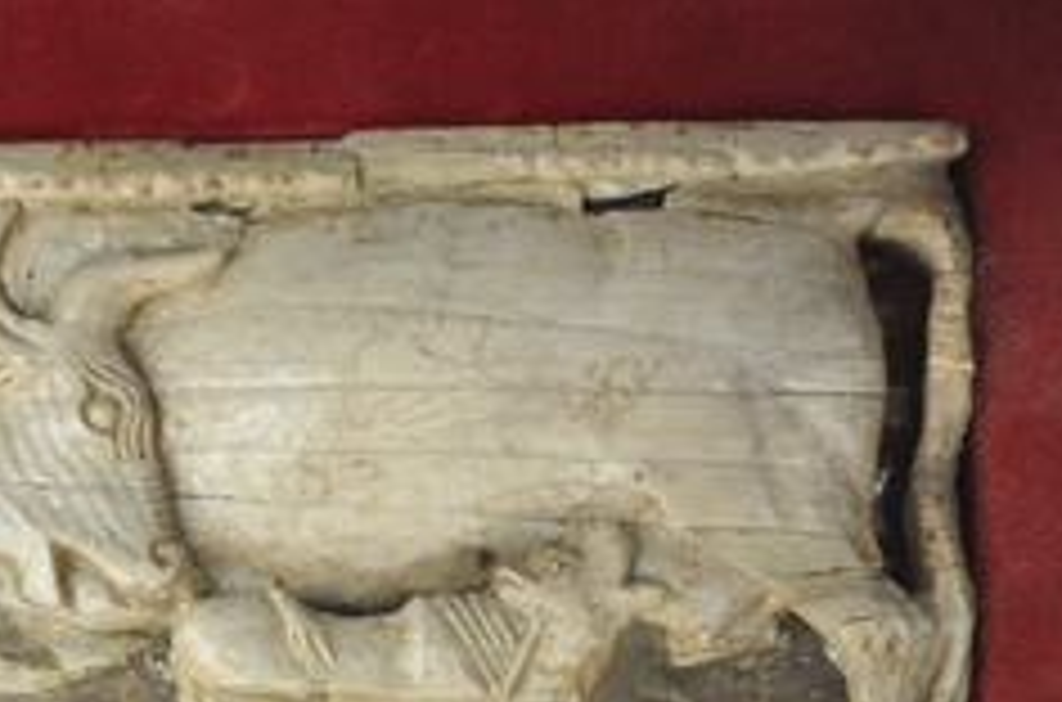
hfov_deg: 35.3
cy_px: 576
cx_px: 324
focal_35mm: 56
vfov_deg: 23.6
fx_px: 1648
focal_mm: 20
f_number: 5.6
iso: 1600
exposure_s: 1/4
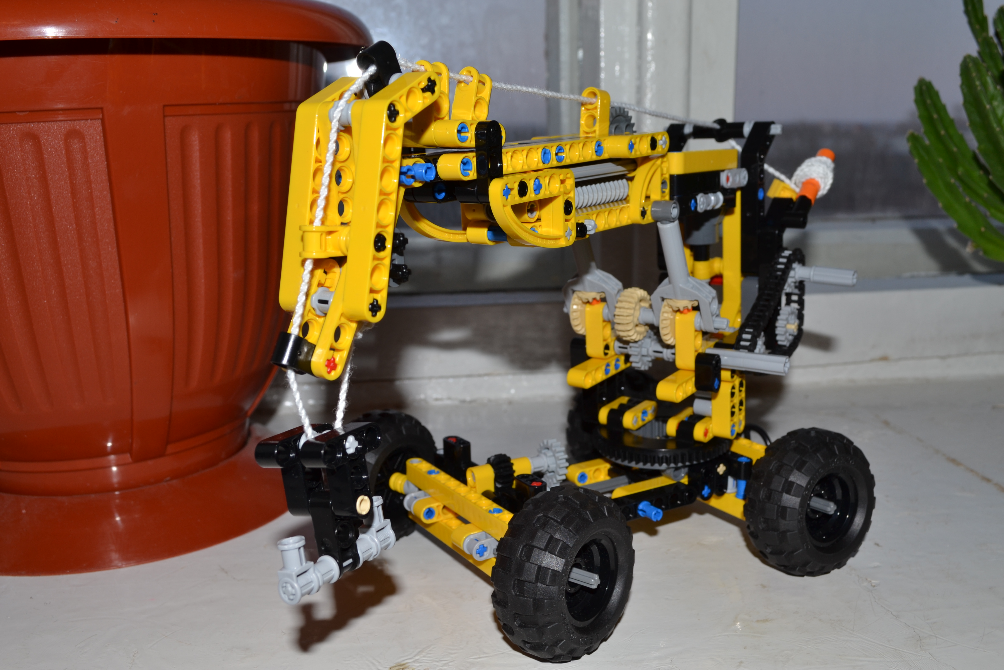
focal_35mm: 36
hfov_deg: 53.1
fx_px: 1004
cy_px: 335
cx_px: 502
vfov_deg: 36.9
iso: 100
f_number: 8
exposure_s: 1/60
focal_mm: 24
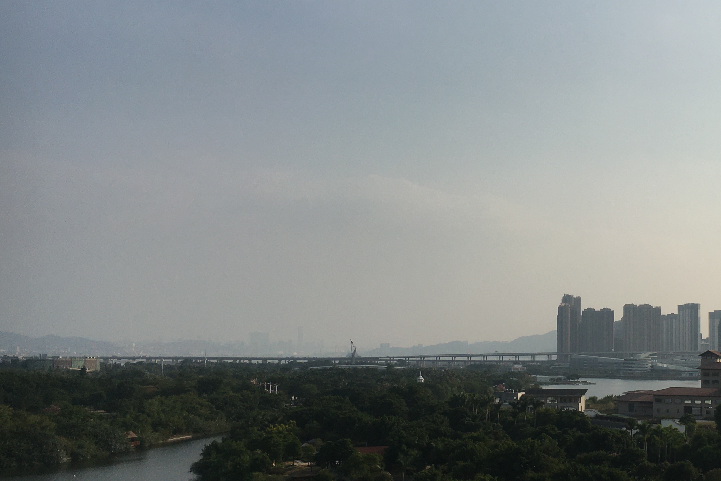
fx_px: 1001
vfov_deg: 26.9
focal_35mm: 50
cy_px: 302
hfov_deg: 38.1
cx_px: 578
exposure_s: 1/4049
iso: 25
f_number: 2.2
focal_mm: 4.15
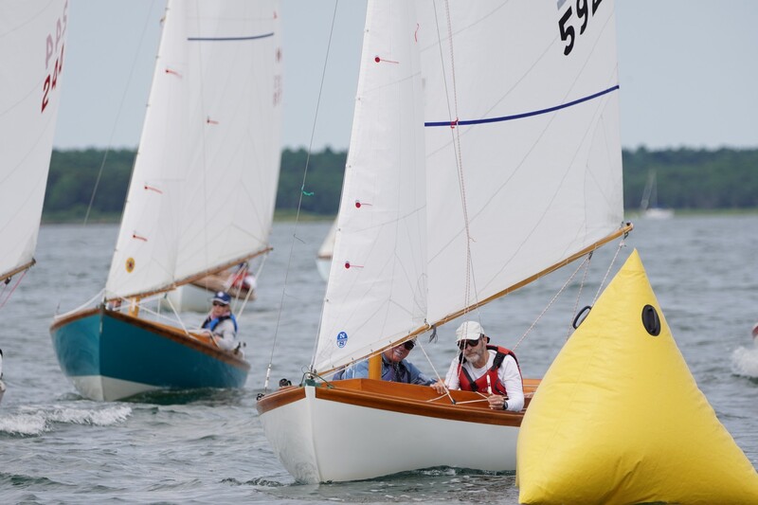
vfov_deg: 3.2
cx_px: 379
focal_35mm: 424
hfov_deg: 4.9
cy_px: 252
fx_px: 8936
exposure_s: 1/1250
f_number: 5.6
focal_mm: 283
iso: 200
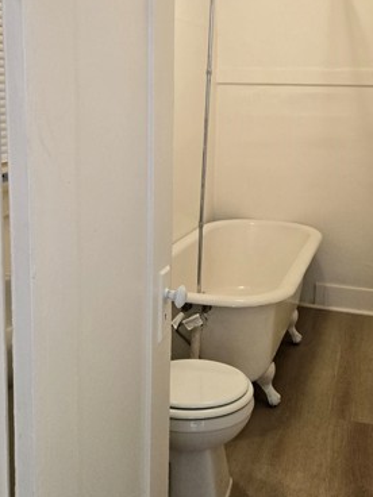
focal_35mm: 40
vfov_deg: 46.3
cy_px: 178
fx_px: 575
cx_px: 222
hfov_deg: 35.8
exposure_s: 1/120
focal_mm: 5.4
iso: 200
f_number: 1.8
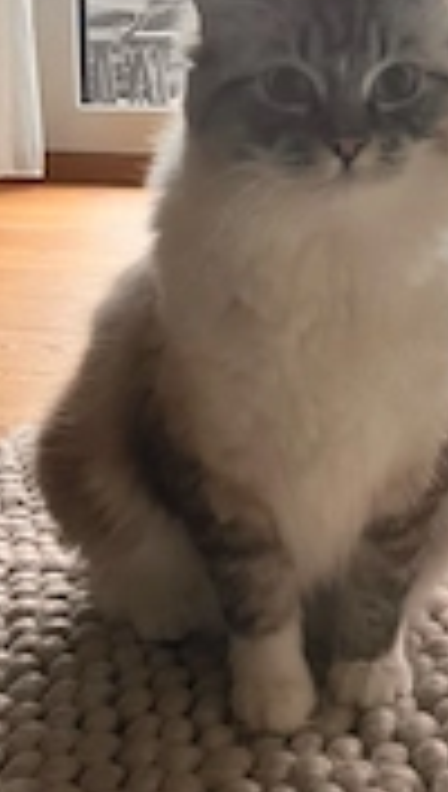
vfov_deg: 32.8
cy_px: 340
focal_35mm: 64
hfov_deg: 18.9
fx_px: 1347
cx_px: 246
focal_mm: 5.1
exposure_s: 1/60
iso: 160
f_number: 1.6
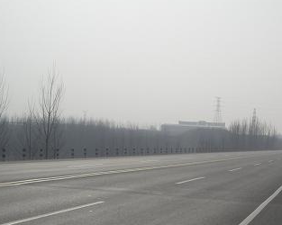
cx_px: 244
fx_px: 709
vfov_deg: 18.0
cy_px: 128
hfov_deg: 22.1
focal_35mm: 85
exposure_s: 1/700
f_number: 5.7
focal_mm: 5.7
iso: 50
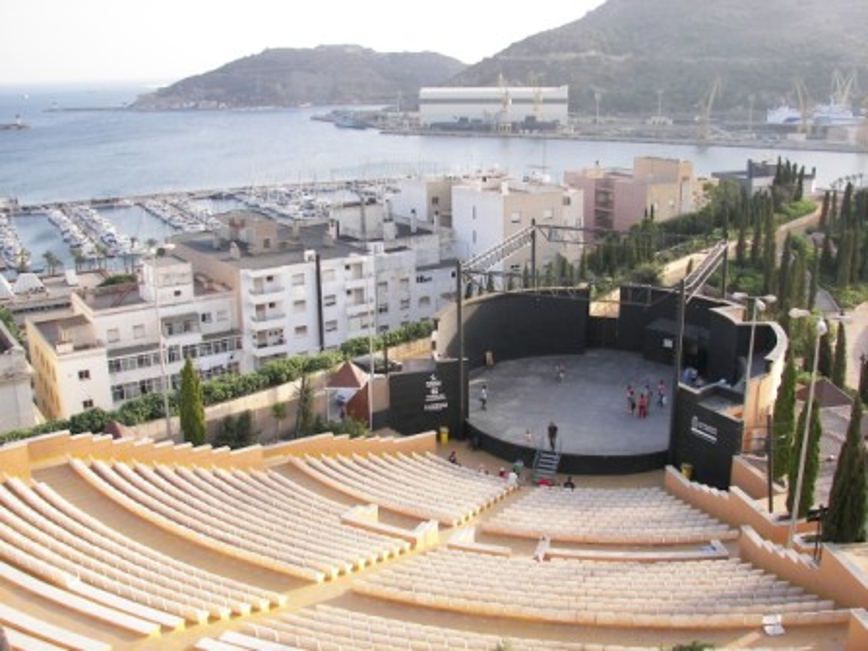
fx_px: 903
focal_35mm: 36
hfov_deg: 51.4
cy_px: 326
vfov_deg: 39.7
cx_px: 434
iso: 50
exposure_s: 1/200
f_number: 2.8
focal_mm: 6
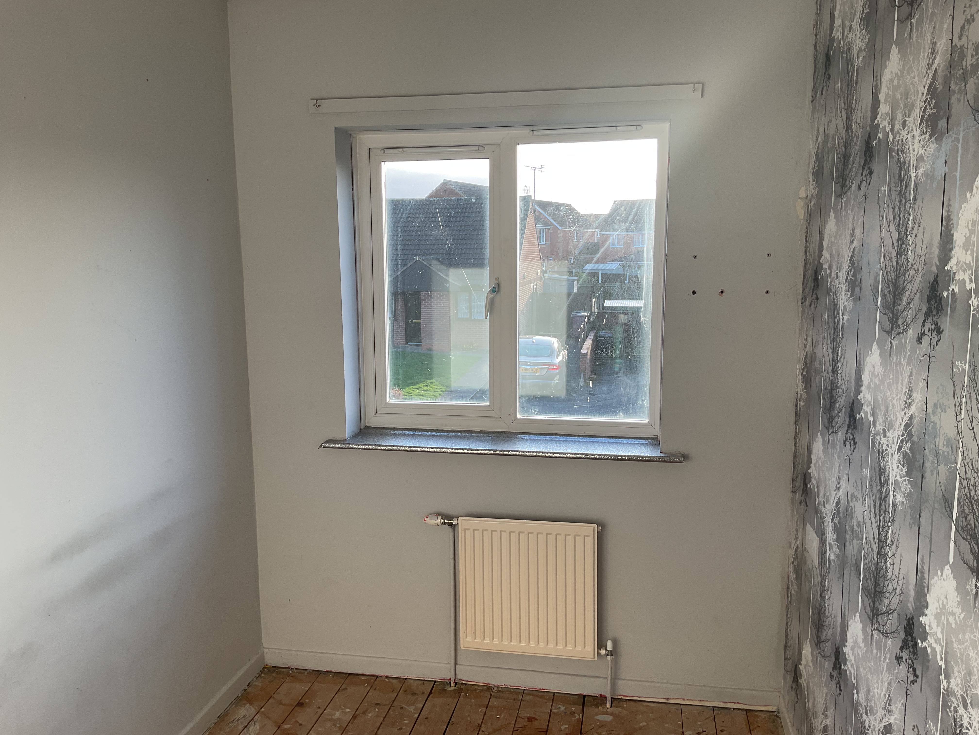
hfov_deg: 61.7
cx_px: 490
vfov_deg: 48.2
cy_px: 368
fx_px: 820
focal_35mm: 29
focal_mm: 3
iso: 20
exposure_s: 1/100
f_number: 1.8
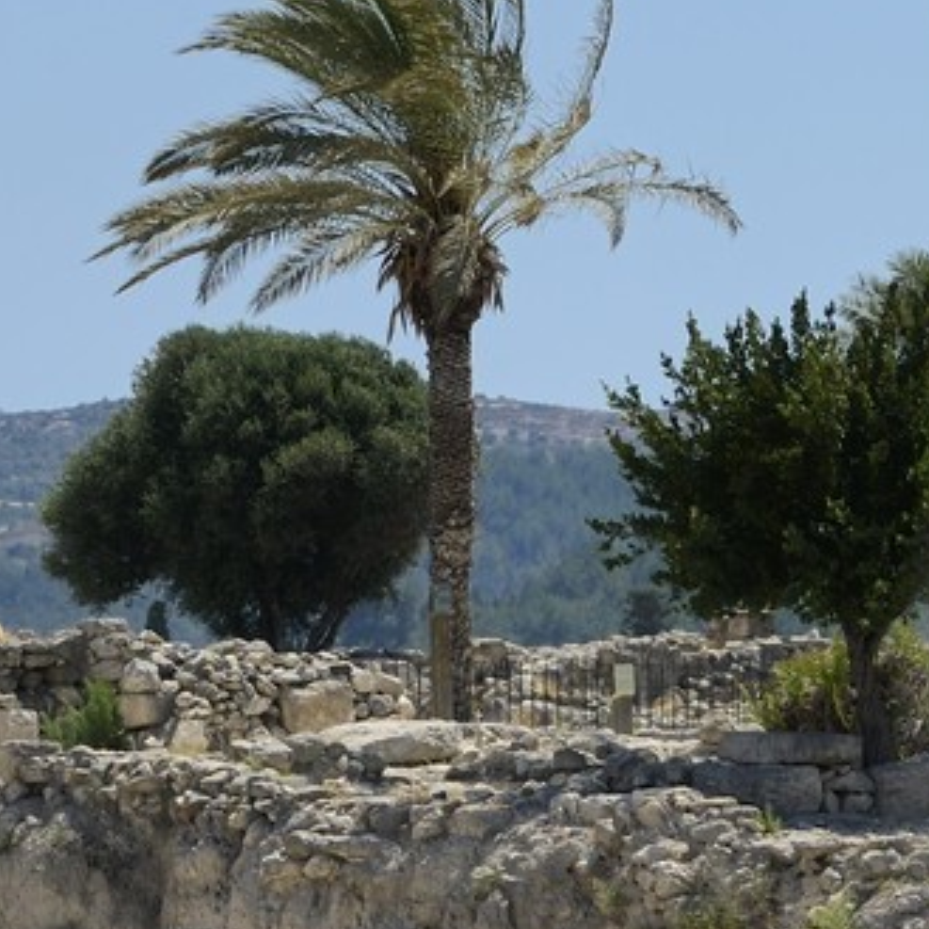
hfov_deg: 4.2
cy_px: 836
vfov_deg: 4.2
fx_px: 12540
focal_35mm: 413
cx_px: 2053
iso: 100
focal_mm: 100
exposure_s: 1/250
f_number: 11
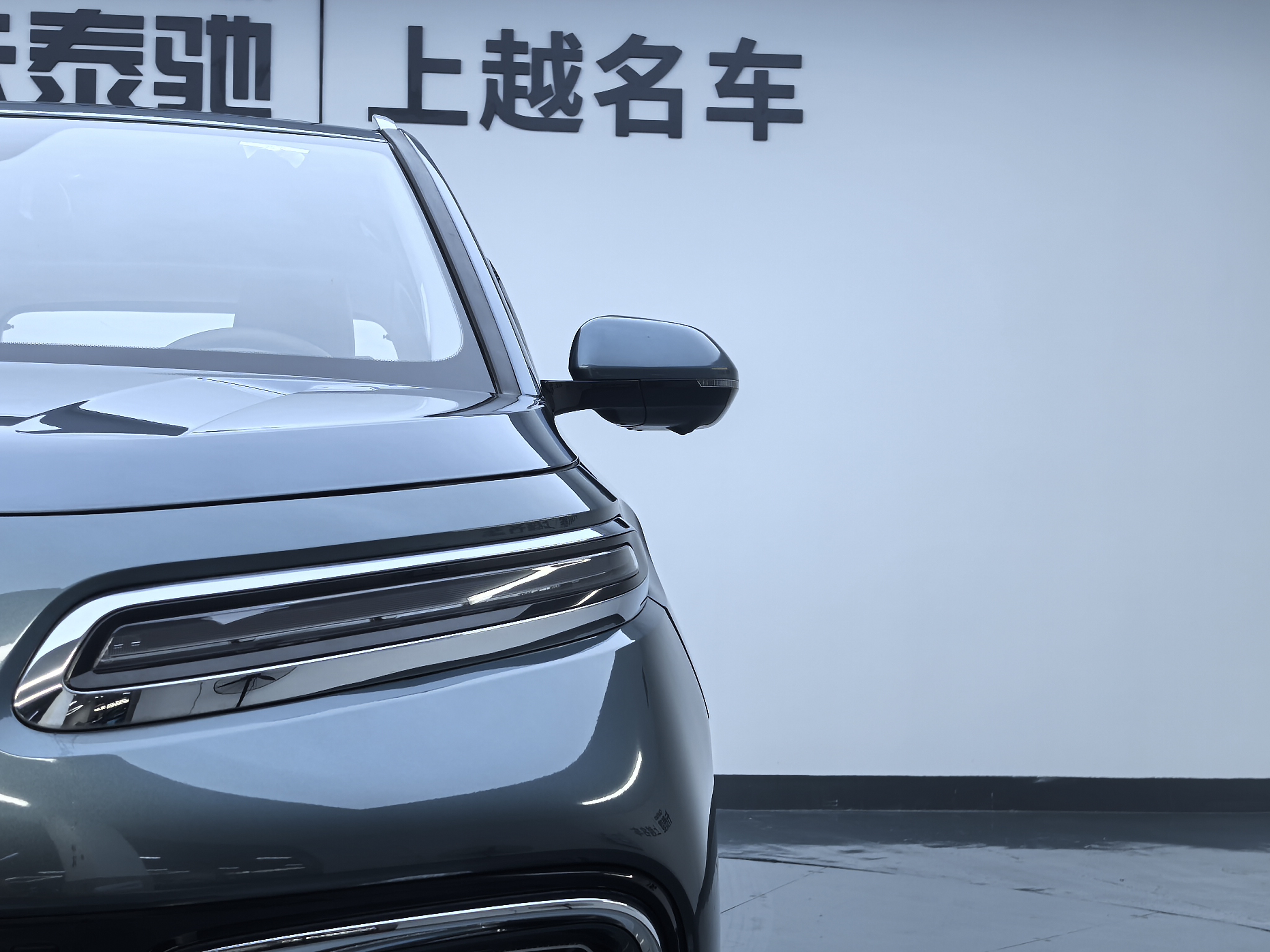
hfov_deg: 35.5
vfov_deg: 27.0
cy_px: 476
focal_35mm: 54
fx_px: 1981
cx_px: 635
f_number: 2
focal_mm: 6.98
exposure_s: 1/111
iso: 50
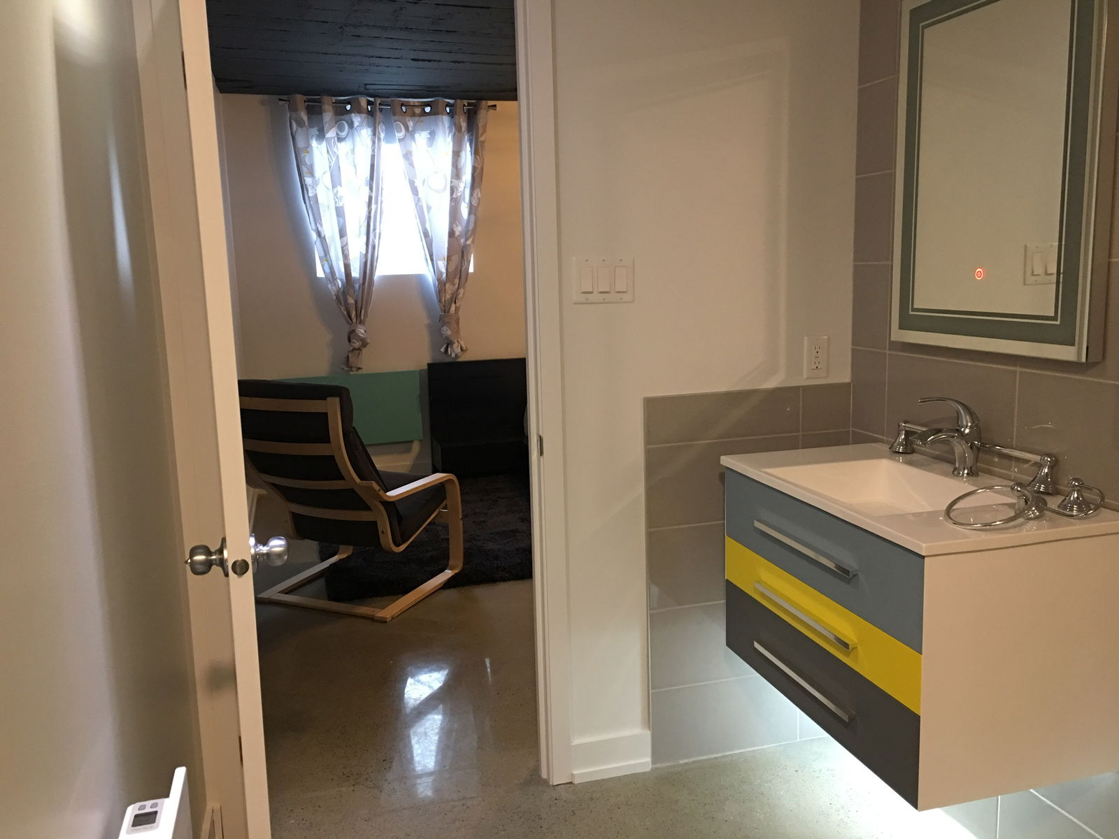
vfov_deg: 48.2
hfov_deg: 61.7
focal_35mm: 29
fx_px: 937
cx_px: 560
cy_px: 420
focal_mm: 4.15
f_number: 2.2
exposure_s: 1/10
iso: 80
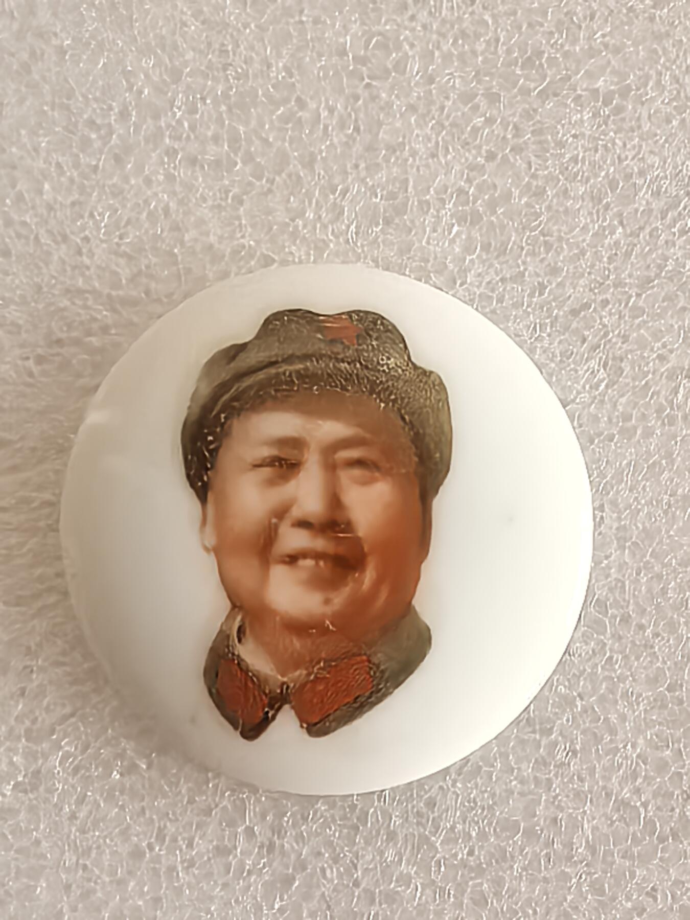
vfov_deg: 28.6
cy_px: 460
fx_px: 1807
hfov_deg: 21.6
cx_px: 345
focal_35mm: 68
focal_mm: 1.95
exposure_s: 1/100
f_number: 2.2
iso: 640
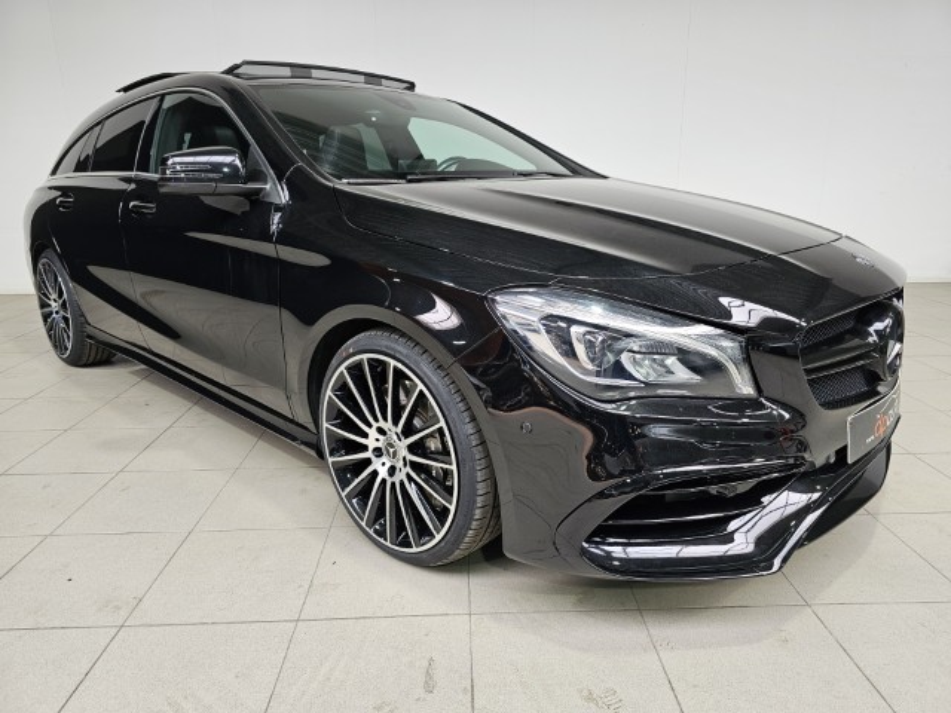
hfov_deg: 73.9
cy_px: 356
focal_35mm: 23
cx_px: 476
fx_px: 632
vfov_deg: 58.9
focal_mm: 6.3
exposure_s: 1/100
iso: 64
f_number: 1.7
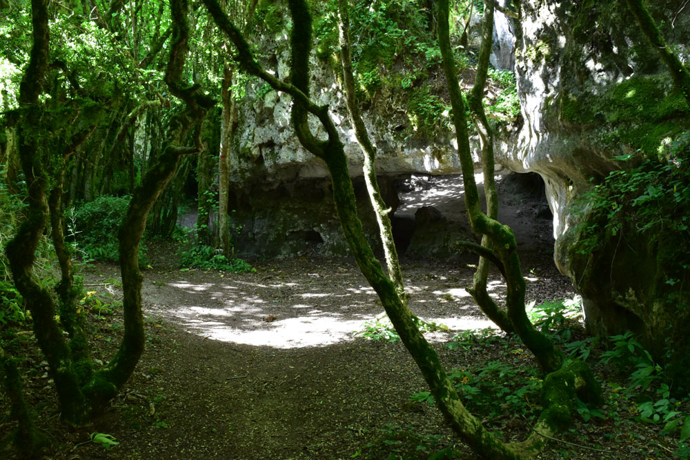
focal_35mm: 30
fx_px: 575
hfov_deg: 61.9
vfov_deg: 43.6
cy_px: 230
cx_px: 345
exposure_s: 1/25
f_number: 11
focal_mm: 20
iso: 1250
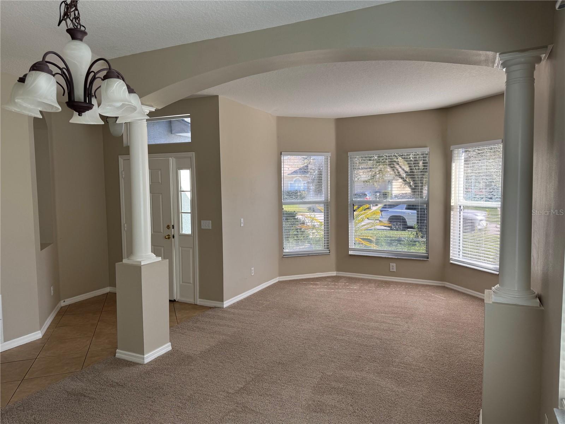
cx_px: 282
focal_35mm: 24
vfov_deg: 56.8
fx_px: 392
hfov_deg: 71.6
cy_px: 212
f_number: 1.78
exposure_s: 1/230
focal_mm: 6.76
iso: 80
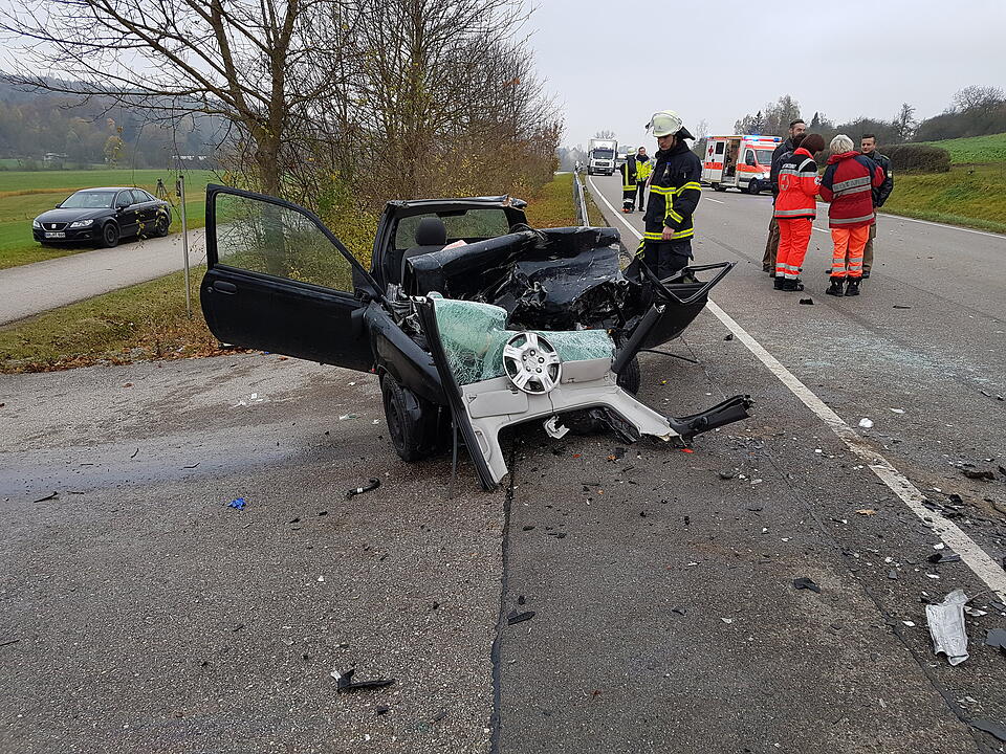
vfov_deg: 53.1
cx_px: 503
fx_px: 756
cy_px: 377
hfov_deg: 67.3
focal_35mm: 26
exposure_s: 1/100
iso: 40
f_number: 1.7
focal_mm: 4.2
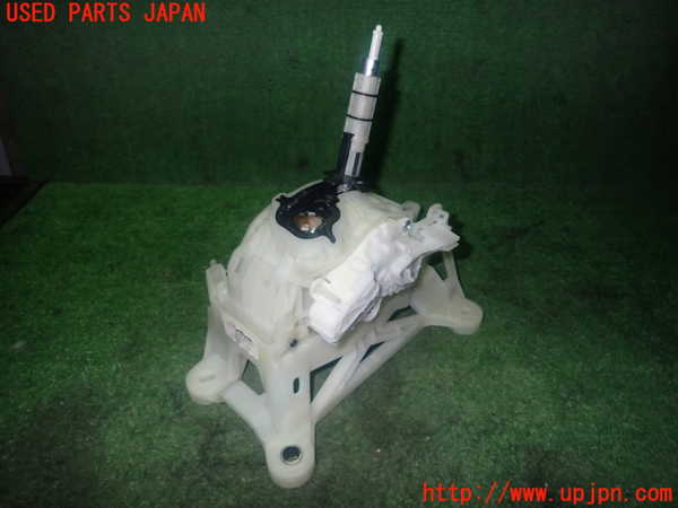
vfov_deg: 54.9
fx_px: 490
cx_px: 339
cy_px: 254
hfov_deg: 69.4
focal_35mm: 25
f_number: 5.6
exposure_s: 1/30
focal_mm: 4.5
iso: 400
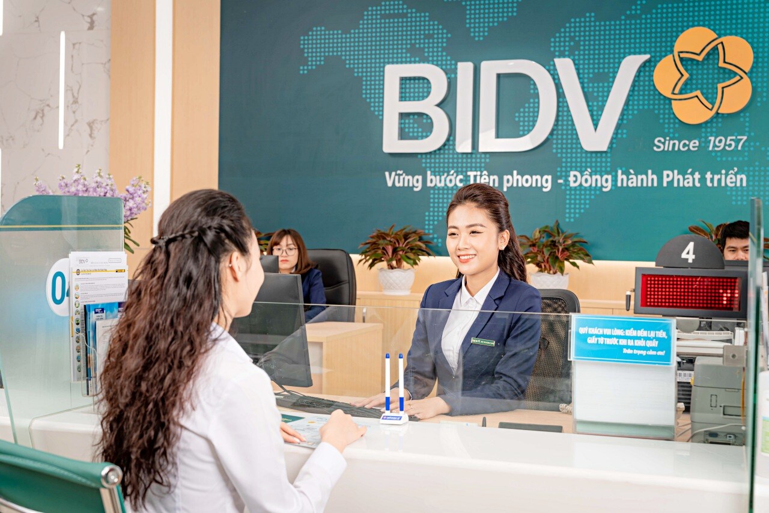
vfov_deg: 29.2
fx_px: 982
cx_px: 384
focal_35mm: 46
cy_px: 256
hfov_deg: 42.7
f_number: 5
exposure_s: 1/100
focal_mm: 46
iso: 160
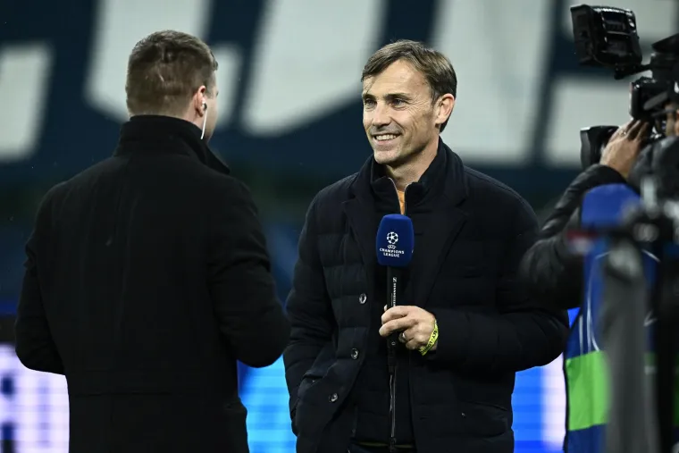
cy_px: 226
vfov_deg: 3.4
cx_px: 340
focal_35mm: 400
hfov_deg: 5.2
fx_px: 7545
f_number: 4
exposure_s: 1/1600
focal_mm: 400
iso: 4000
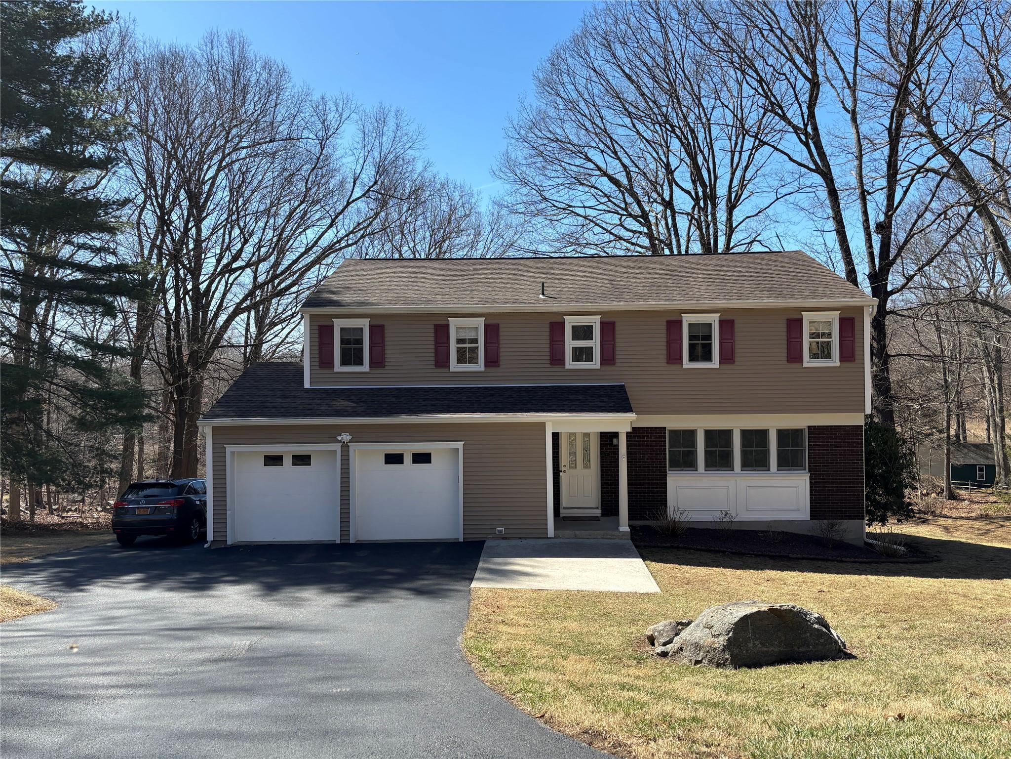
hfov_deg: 67.3
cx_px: 506
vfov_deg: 53.1
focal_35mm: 26
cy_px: 380
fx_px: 759
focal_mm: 5.96
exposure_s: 1/1695
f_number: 1.6
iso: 50
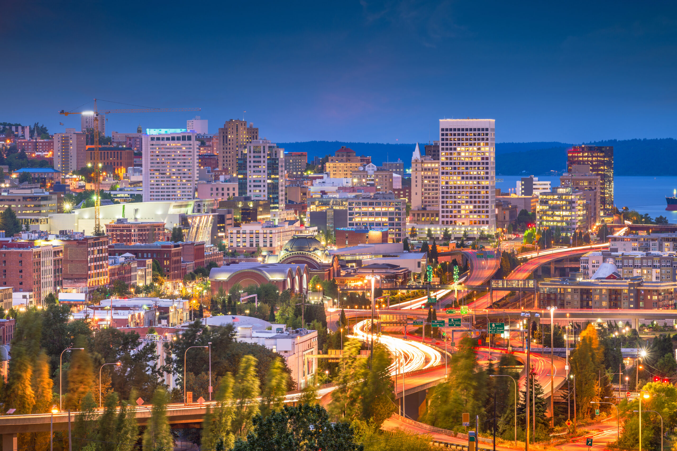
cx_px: 338
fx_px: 3103
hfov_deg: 12.5
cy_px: 226
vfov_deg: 8.3
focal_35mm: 165
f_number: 9
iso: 64
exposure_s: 30
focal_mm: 165
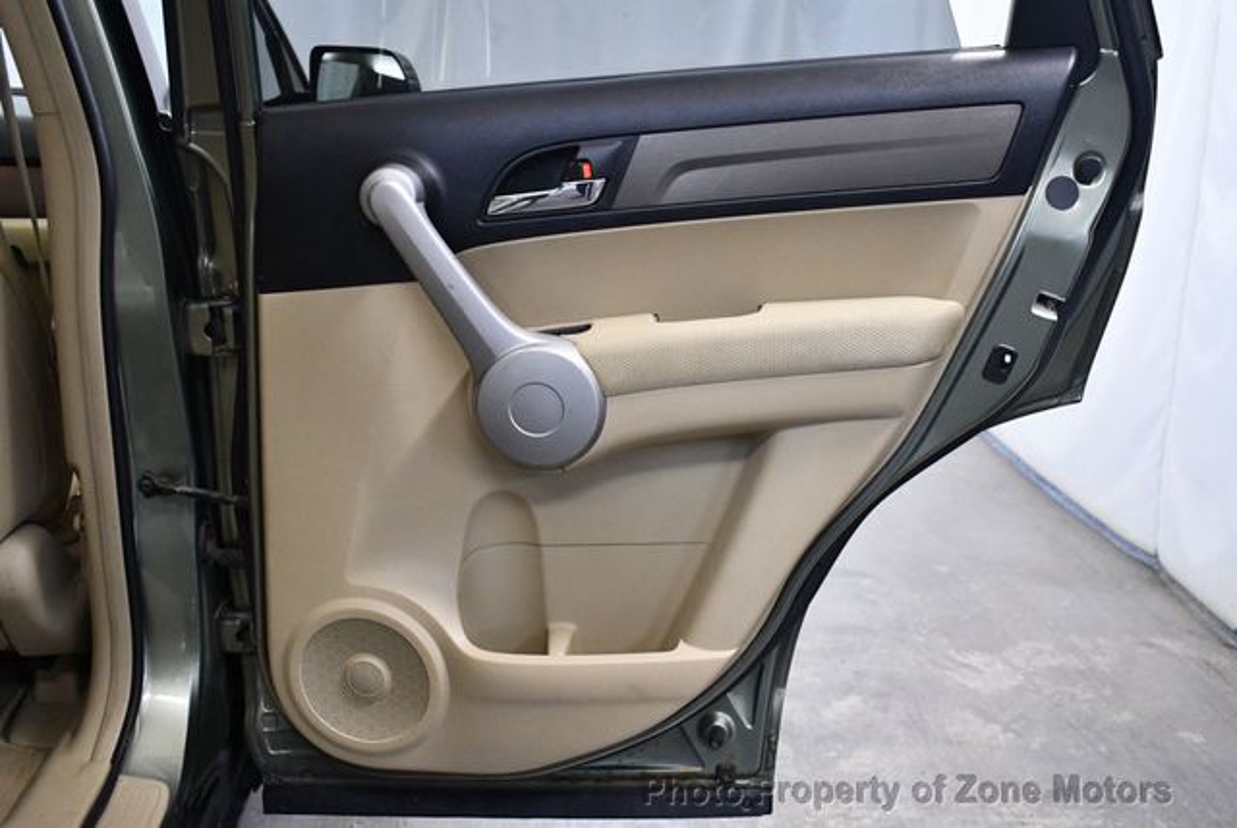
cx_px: 618
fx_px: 1238
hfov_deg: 53.1
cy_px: 414
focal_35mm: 36
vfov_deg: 36.9
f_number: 3.5
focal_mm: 18
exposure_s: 1/125
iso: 2200
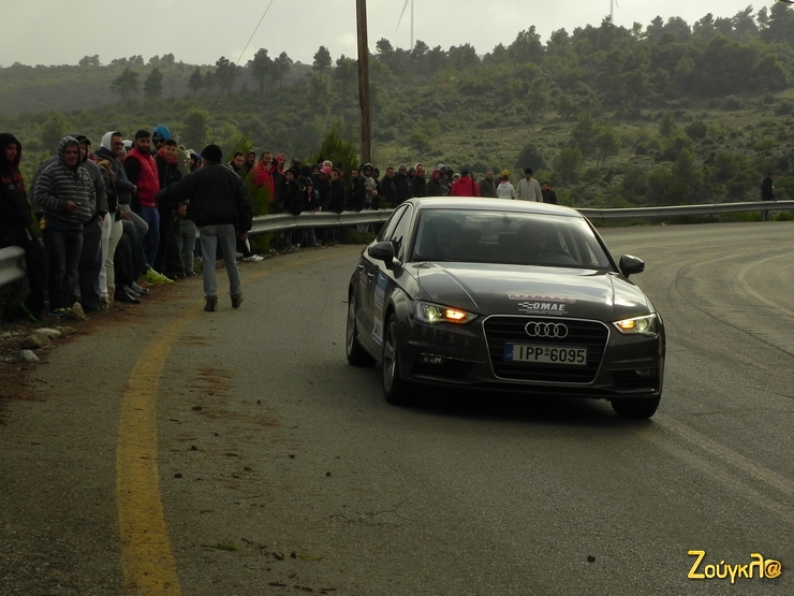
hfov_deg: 20.7
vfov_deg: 15.6
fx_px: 2179
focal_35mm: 95
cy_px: 298
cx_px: 397
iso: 160
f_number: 6.3
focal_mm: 16.9
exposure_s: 1/1000
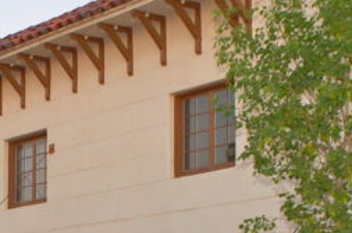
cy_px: 294
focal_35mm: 114
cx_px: 1
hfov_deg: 17.6
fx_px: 1113
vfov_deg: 11.7
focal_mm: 24
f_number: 4.5
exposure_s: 1/80
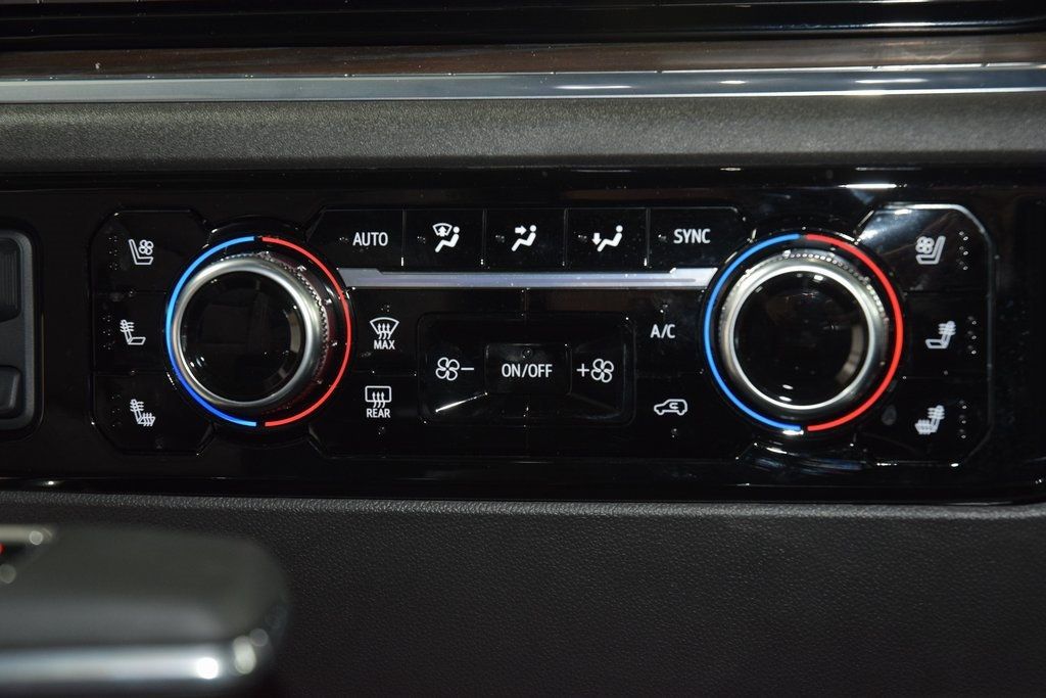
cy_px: 349
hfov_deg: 24.2
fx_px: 2441
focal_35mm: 84
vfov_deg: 16.3
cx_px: 523
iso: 1250
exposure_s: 1/20
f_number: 4.5
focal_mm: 56
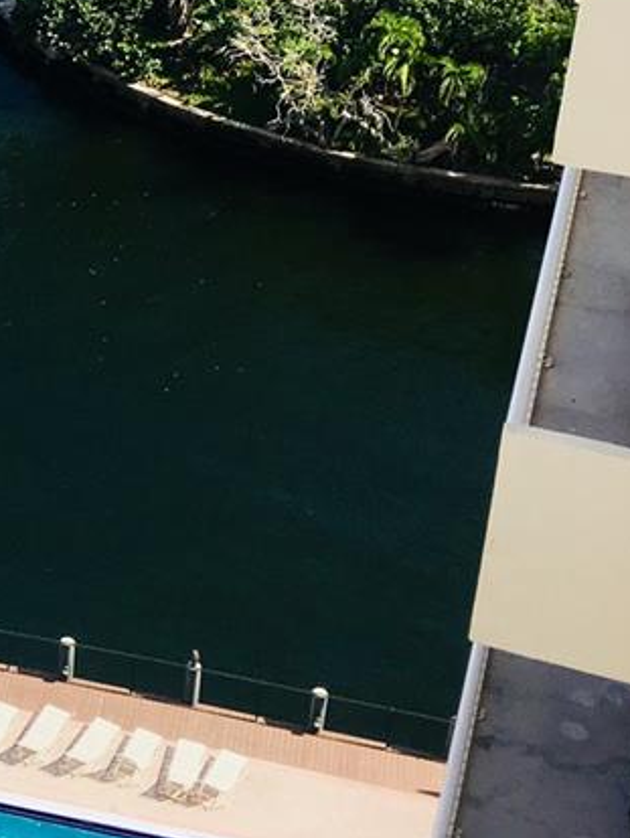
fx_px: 2036
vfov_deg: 22.7
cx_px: -231
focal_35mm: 84
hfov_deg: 16.4
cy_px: 83
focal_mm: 4.15
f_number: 2.2
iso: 25
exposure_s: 1/1261
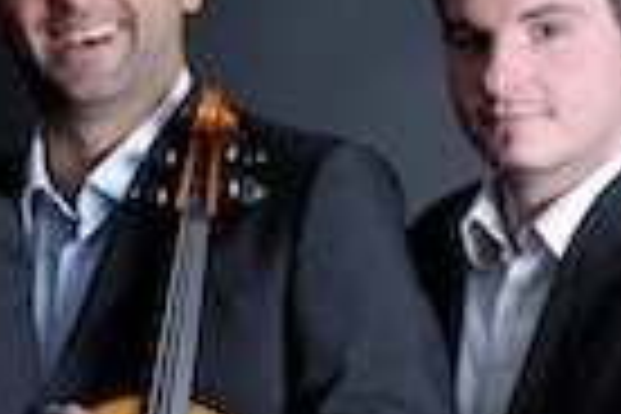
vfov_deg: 8.1
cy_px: 369
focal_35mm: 169
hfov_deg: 11.8
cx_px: -198
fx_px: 2912
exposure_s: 1/125
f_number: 10
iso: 200
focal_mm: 31
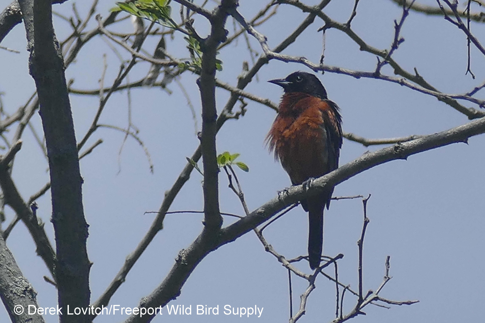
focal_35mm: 800
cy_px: 162
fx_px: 10777
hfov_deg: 2.6
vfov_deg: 1.7
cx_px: 242
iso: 125
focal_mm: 146
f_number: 4
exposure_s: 1/2000
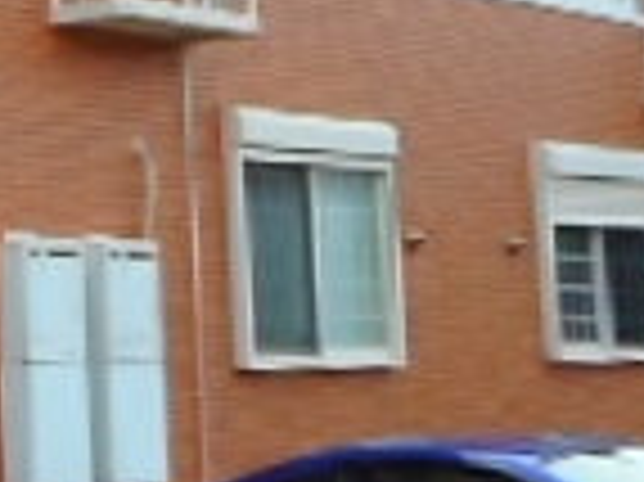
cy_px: -9
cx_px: -518
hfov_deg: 15.2
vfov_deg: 13.0
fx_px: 2082
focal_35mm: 112
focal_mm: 4.5
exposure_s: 1/320
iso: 80
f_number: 3.7
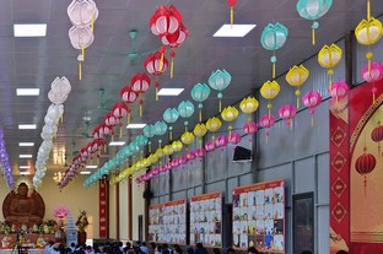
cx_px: 23
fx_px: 531
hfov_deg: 36.6
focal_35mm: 50
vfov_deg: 25.7
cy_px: 245
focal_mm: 24
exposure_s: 1/125
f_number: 5.6
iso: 1000
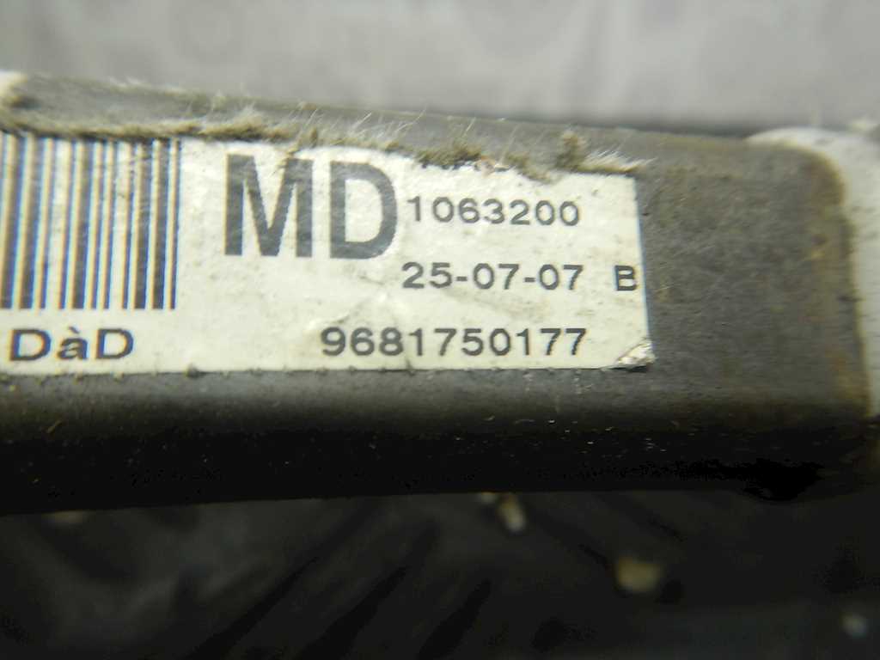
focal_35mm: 24
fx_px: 610
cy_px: 330
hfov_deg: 71.6
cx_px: 440
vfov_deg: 56.8
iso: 200
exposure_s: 1/30
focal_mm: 4.3
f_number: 2.8
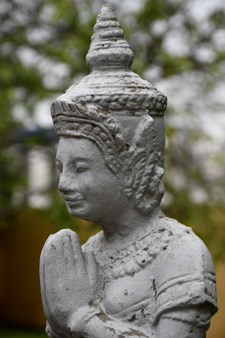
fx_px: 1472
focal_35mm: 157
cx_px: 112
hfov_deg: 8.7
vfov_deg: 13.1
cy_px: 169
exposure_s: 1/250
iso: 110
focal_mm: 105
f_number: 8
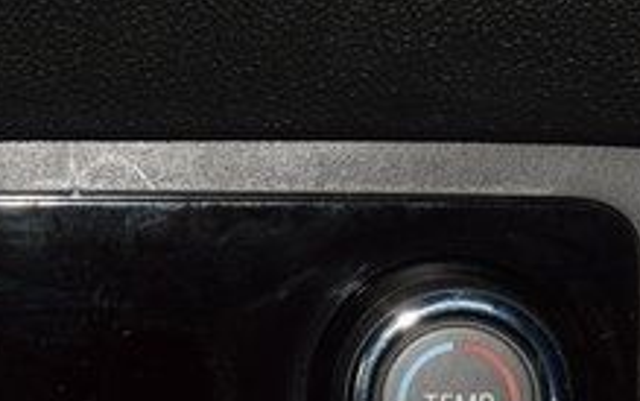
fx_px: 5461
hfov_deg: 6.7
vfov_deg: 4.2
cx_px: 120
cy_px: 511
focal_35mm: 313
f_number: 8
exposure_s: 1/125
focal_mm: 70
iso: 100
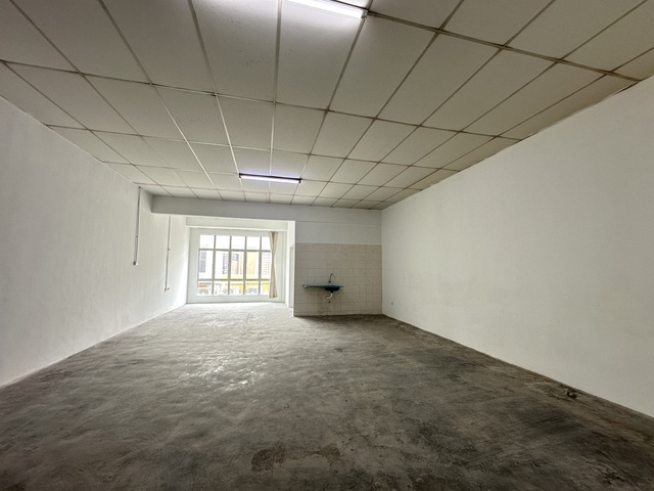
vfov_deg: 85.7
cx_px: 327
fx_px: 265
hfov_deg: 102.1
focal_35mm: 14
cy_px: 246
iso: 125
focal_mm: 2.22
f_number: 2.2
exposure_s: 1/100
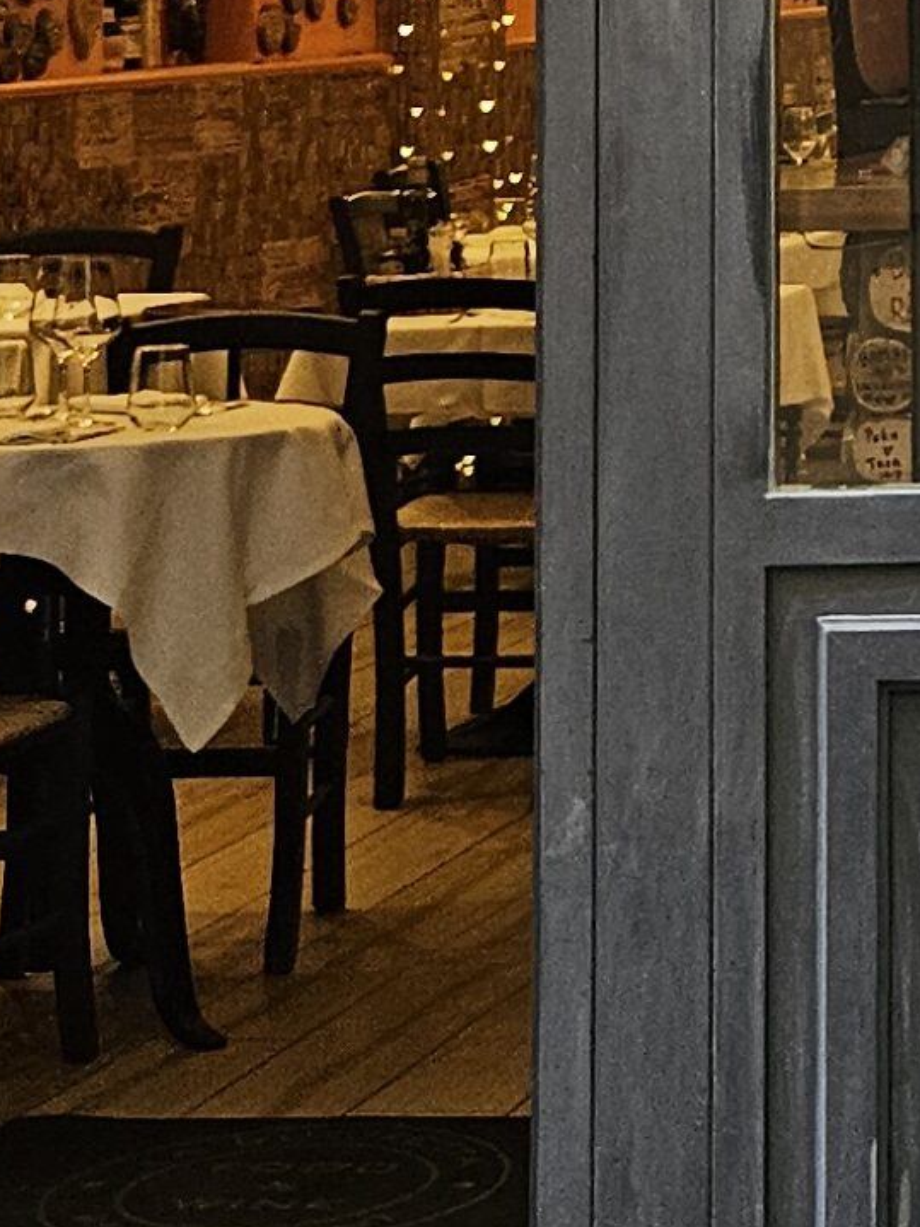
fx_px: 4537
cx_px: 1550
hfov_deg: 11.0
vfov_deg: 14.7
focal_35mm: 128
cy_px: -406
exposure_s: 1/120
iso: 250
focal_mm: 5.4
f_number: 1.8
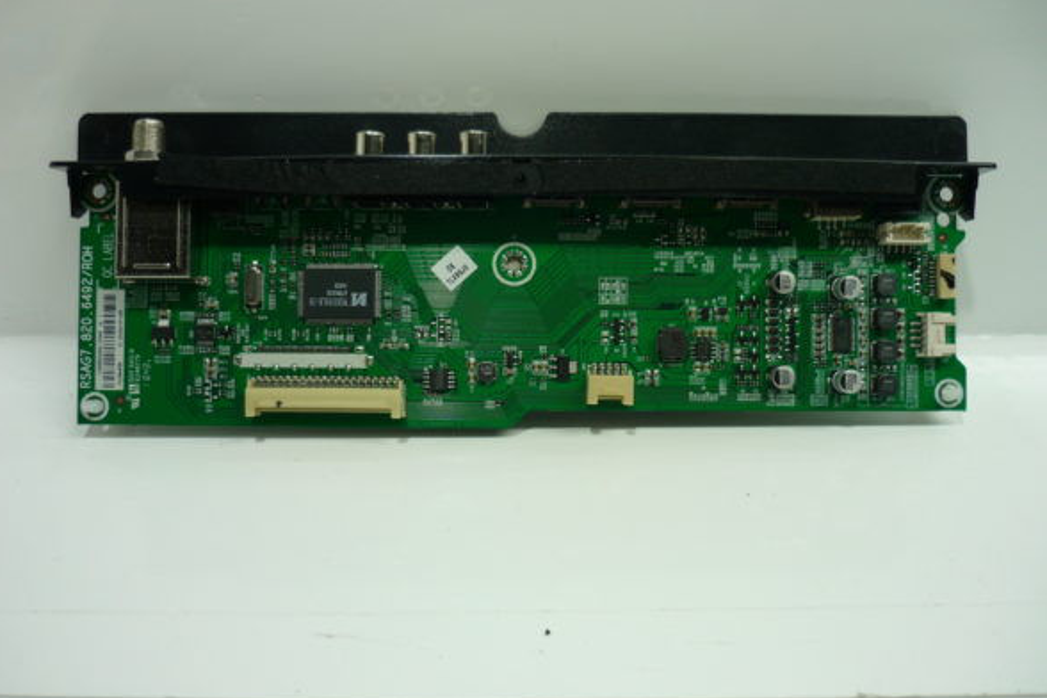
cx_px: 515
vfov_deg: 37.8
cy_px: 324
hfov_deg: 54.4
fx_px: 1018
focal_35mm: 35
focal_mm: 5.5
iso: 100
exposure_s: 1/50
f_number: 2.8
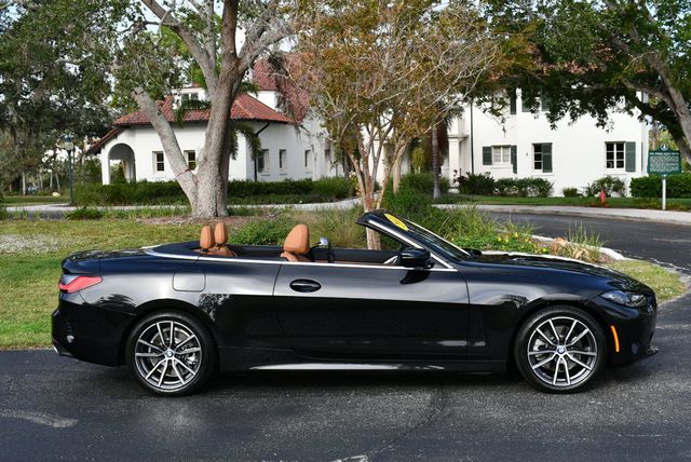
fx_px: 961
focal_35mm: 50
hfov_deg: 39.6
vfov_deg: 27.0
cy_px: 231
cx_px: 346
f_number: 7.1
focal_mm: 25
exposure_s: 1/160
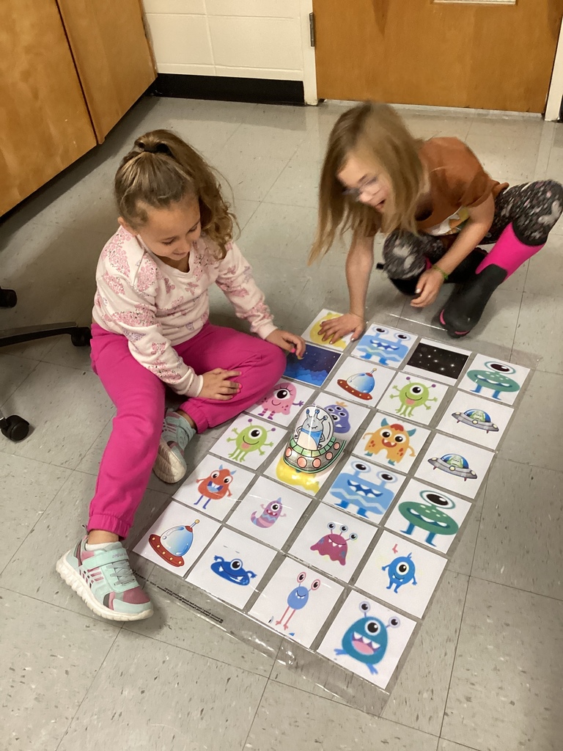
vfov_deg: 58.4
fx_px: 672
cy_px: 376
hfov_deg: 45.4
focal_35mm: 31
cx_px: 282
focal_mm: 3.3
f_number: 2.4
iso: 200
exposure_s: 1/60
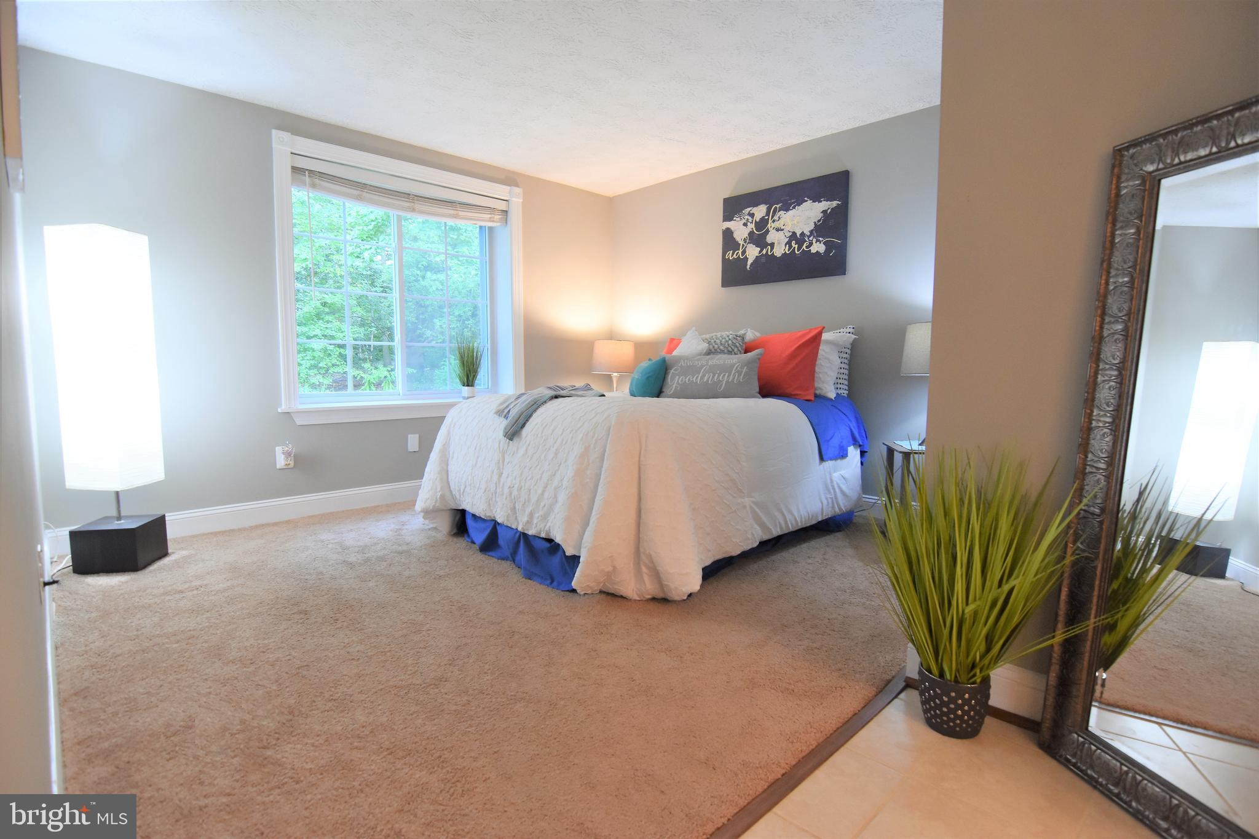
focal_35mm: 16
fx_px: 577
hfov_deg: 95.0
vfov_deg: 72.0
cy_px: 420
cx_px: 630
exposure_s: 1/60
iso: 900
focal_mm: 11
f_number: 4
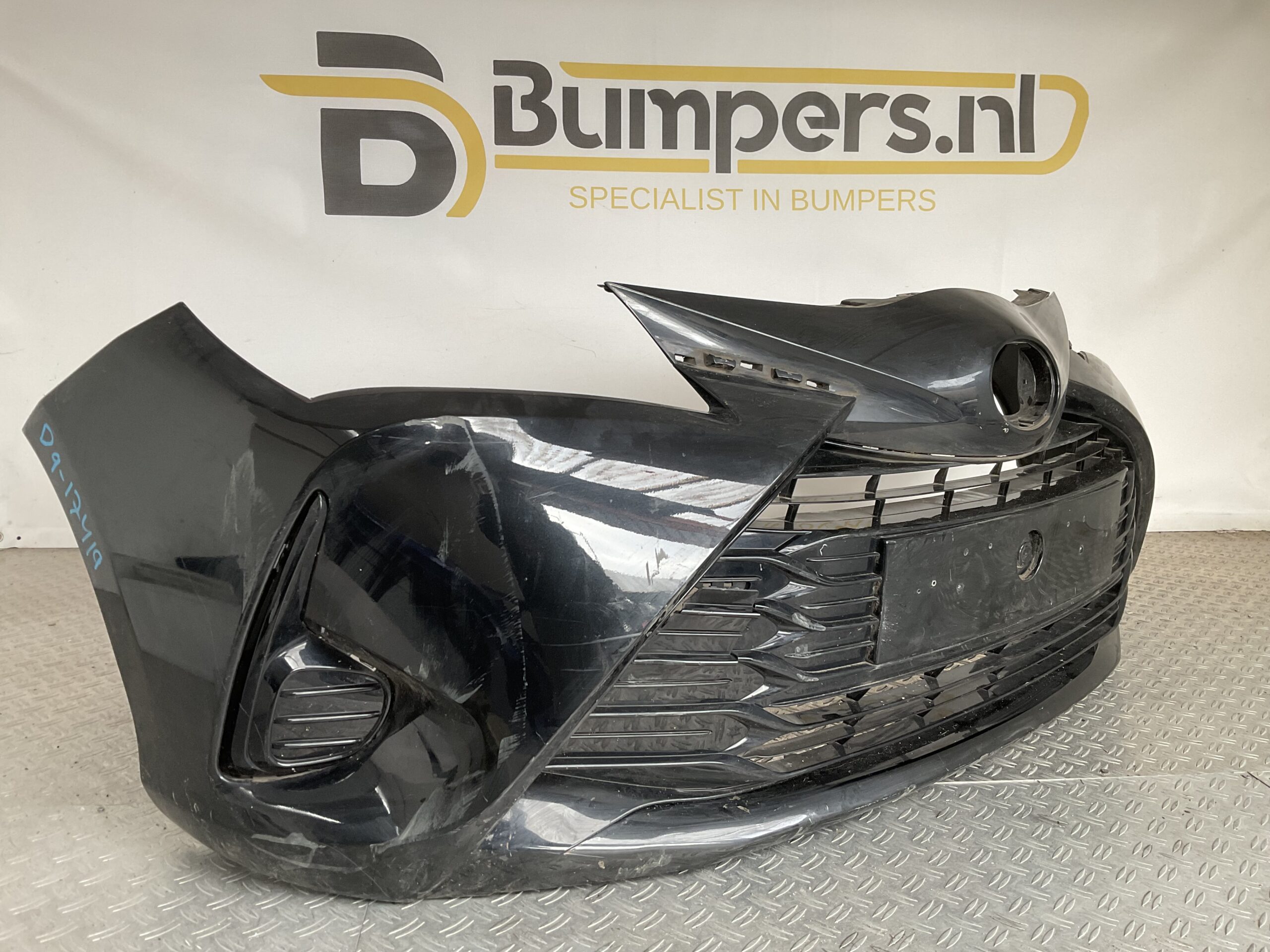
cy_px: 476
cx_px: 635
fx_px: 1064
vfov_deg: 48.2
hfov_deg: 61.7
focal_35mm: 29
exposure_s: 1/60
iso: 40
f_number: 1.8
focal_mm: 3
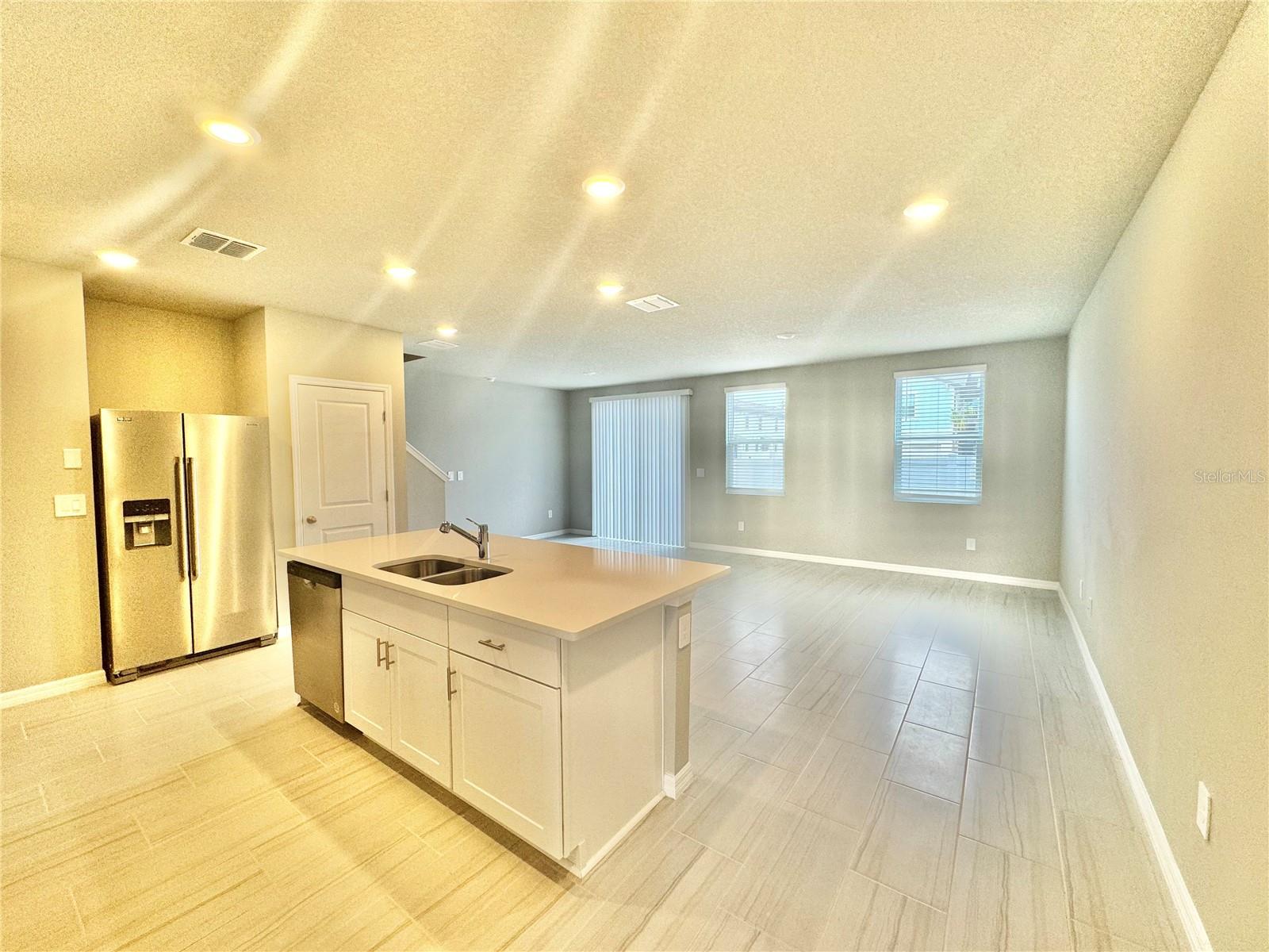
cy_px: 476
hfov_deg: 102.1
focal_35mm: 14
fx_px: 513
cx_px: 634
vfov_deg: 85.7
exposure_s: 1/120
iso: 100
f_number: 2.2
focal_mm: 2.22
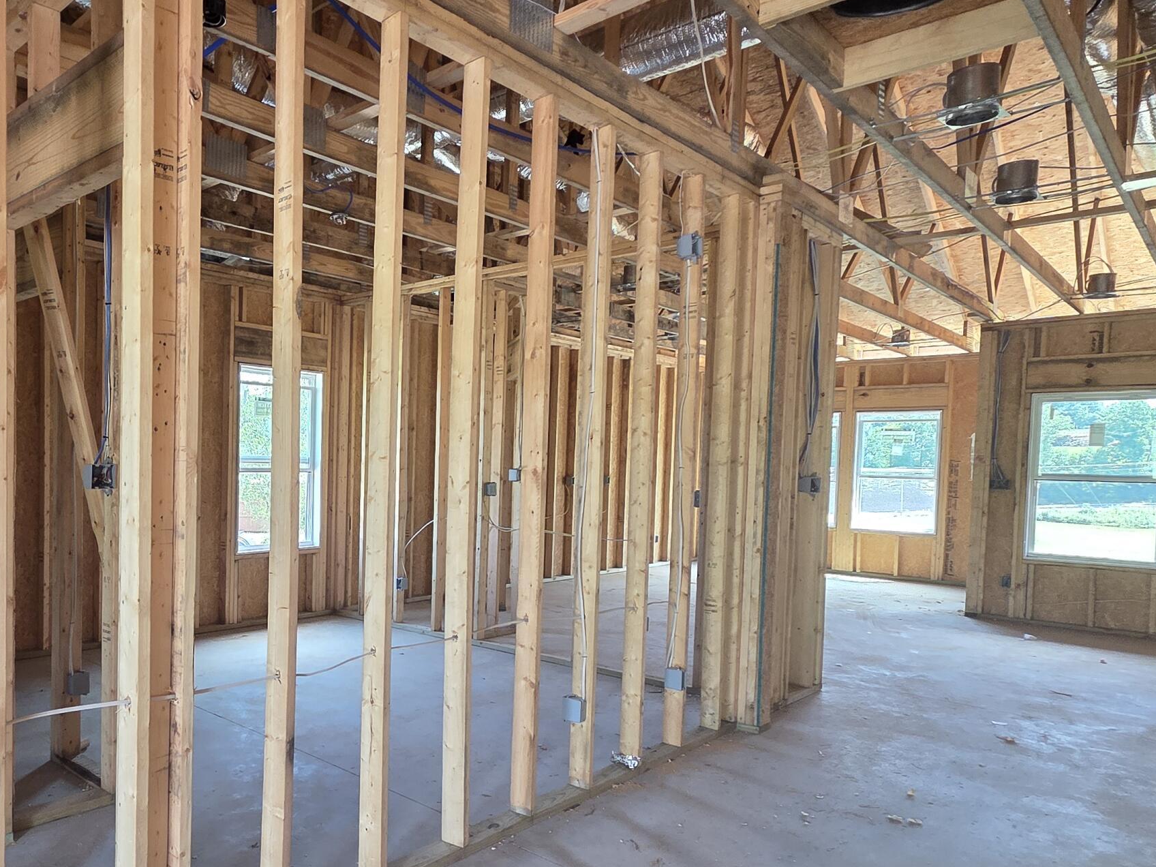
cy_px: 494
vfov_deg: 58.6
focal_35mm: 23
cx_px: 309
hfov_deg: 69.7
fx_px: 768
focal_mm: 2.2
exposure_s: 1/120
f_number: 2.2
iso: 250
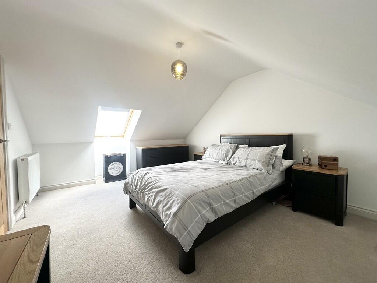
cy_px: 142
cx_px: 188
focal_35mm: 14
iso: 125
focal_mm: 2.22
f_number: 2.2
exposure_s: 1/100
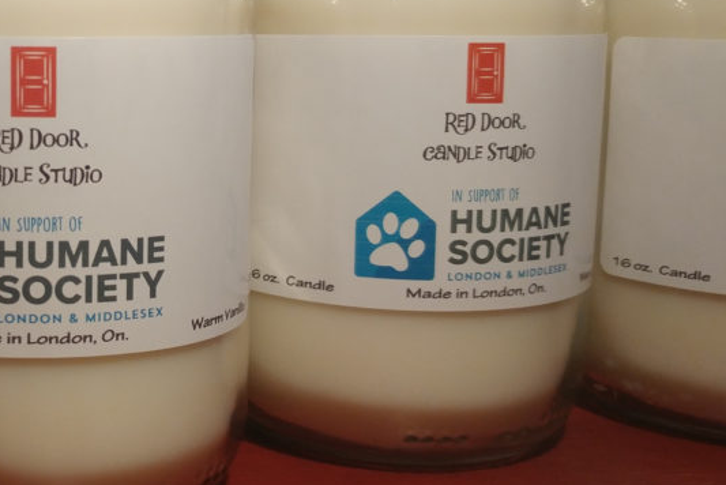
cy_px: 151
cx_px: 52
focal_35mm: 96
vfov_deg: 14.2
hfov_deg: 20.7
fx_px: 1937
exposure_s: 1/160
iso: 250
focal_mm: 50
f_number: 2.2
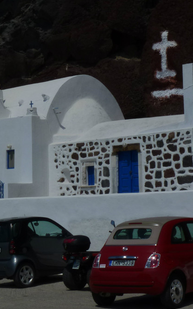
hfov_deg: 12.3
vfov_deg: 19.6
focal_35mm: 106
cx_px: 35
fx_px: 892
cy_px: 129
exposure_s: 1/1300
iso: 80
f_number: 8
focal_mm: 9.2
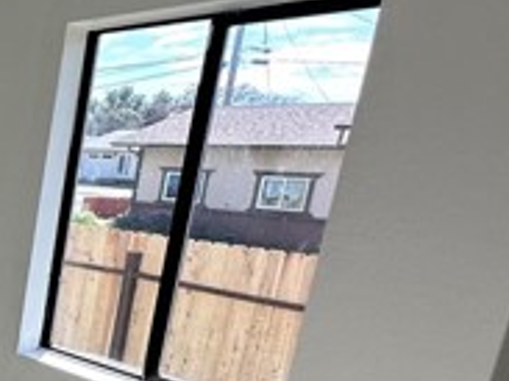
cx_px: -292
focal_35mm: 49
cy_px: 328
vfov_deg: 28.7
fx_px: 720
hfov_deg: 26.0
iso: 40
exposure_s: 1/241
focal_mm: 2.22
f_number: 2.2
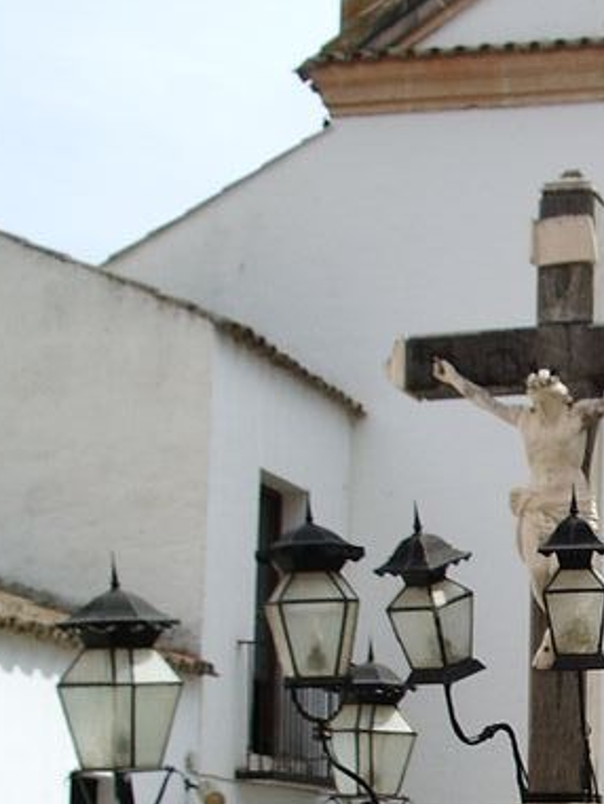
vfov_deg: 20.2
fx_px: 2186
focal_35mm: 94
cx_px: 781
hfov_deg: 15.0
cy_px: 804
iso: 50
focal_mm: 5.8
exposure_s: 1/500
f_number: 4.3
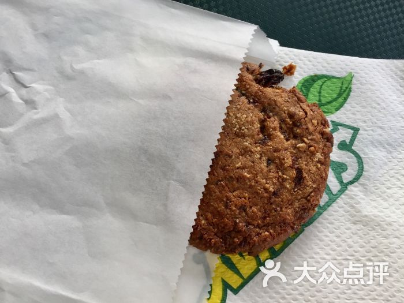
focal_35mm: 29
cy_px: 152
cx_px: 202
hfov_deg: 61.7
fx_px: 338
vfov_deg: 48.2
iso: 40
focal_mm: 4.15
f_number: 2.2
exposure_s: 1/100
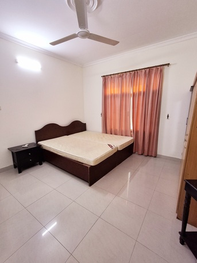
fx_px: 121
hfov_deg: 78.1
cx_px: 98
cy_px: 132
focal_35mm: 16
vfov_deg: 94.5
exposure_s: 1/40
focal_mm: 1.64
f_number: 2.2
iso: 64
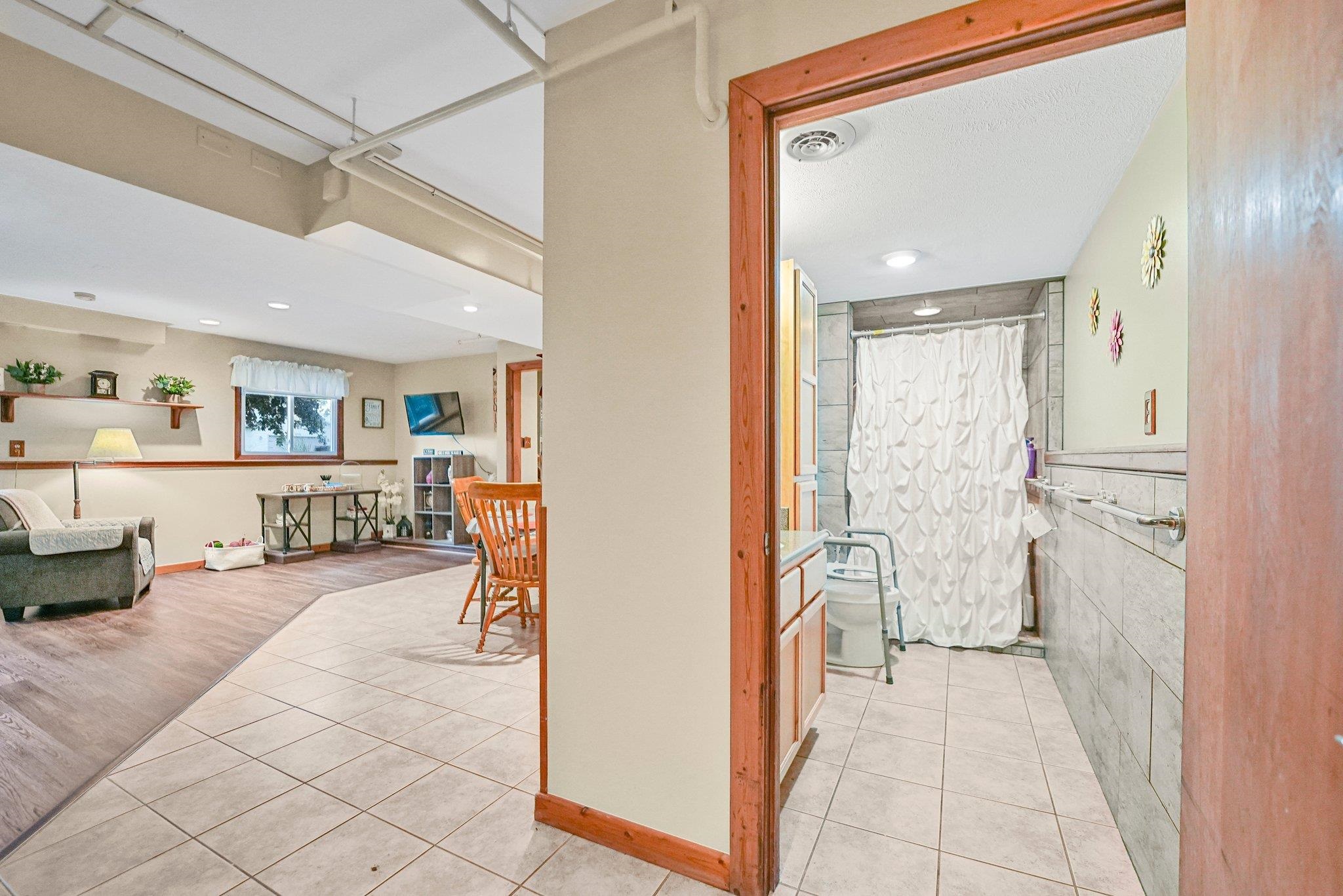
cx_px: 672
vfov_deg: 81.3
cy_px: 448
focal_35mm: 14
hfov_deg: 104.2
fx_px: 522
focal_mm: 14
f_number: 3.2
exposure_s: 1/250
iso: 2500
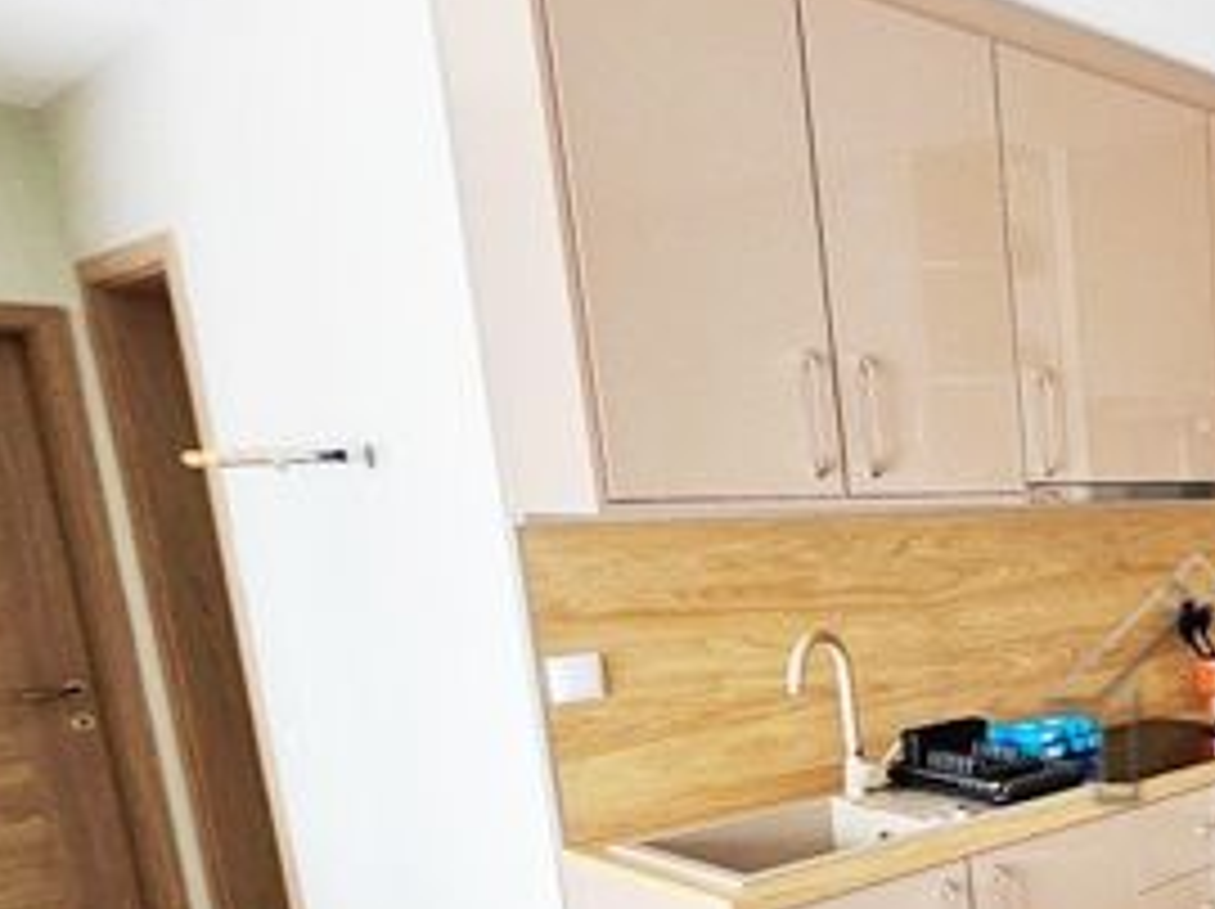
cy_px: 720
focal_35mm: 34
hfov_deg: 38.1
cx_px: 1501
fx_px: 1192
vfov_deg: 40.1
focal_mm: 1.7
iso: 100
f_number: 2.2
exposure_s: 1/50
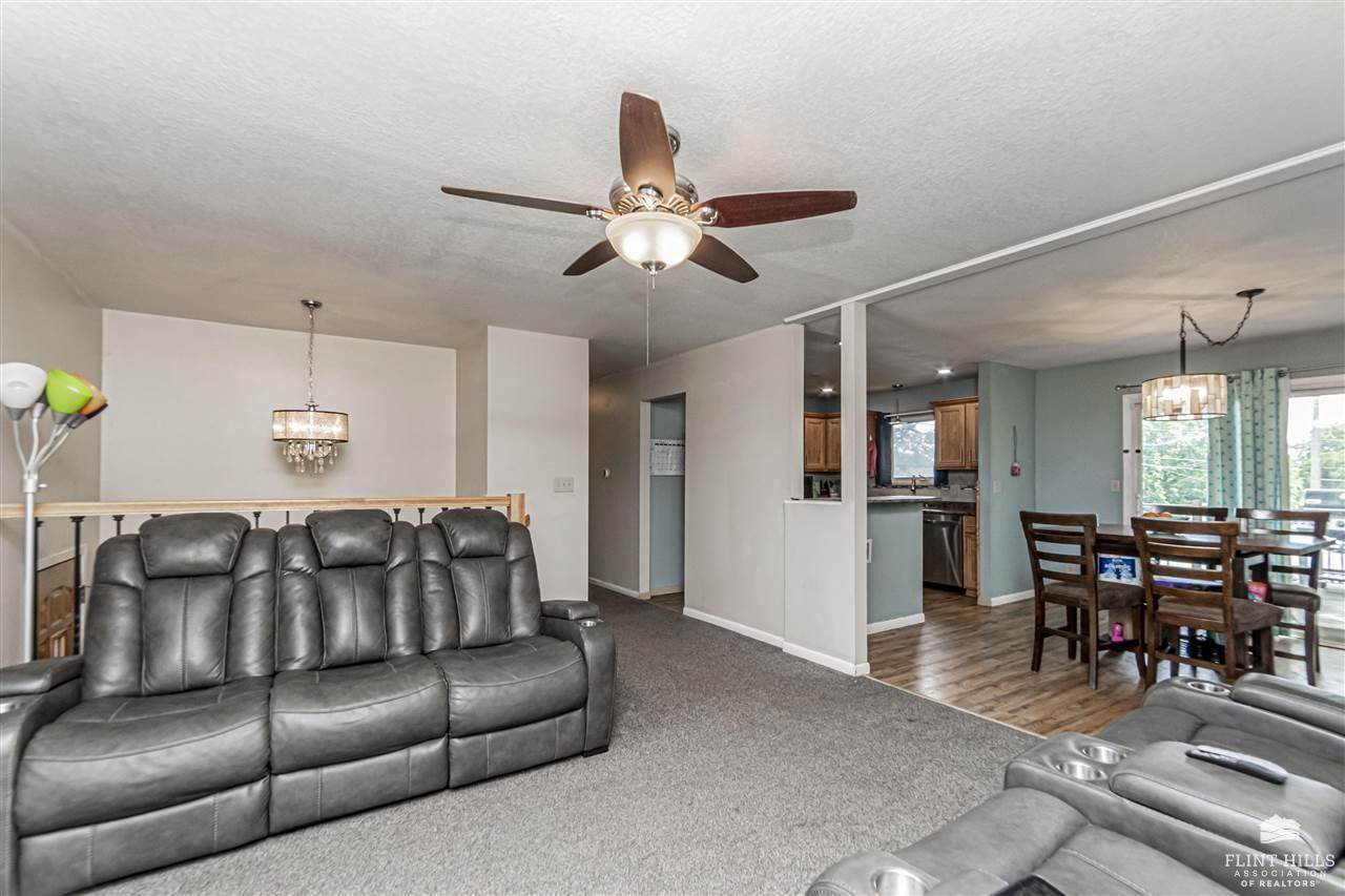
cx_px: 672
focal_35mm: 15
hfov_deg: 100.4
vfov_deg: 77.3
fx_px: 560
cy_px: 448
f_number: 10
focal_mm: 10
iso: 1000
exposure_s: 1/60
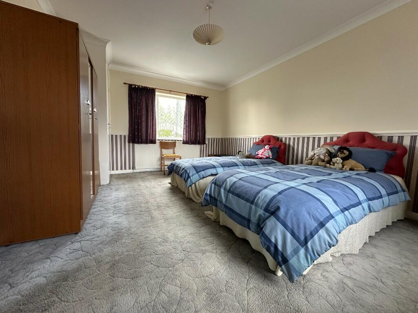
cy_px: 156
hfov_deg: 102.1
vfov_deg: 85.7
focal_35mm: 14
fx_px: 169
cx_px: 209
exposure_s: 1/99
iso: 200
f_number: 2.2
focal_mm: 2.22
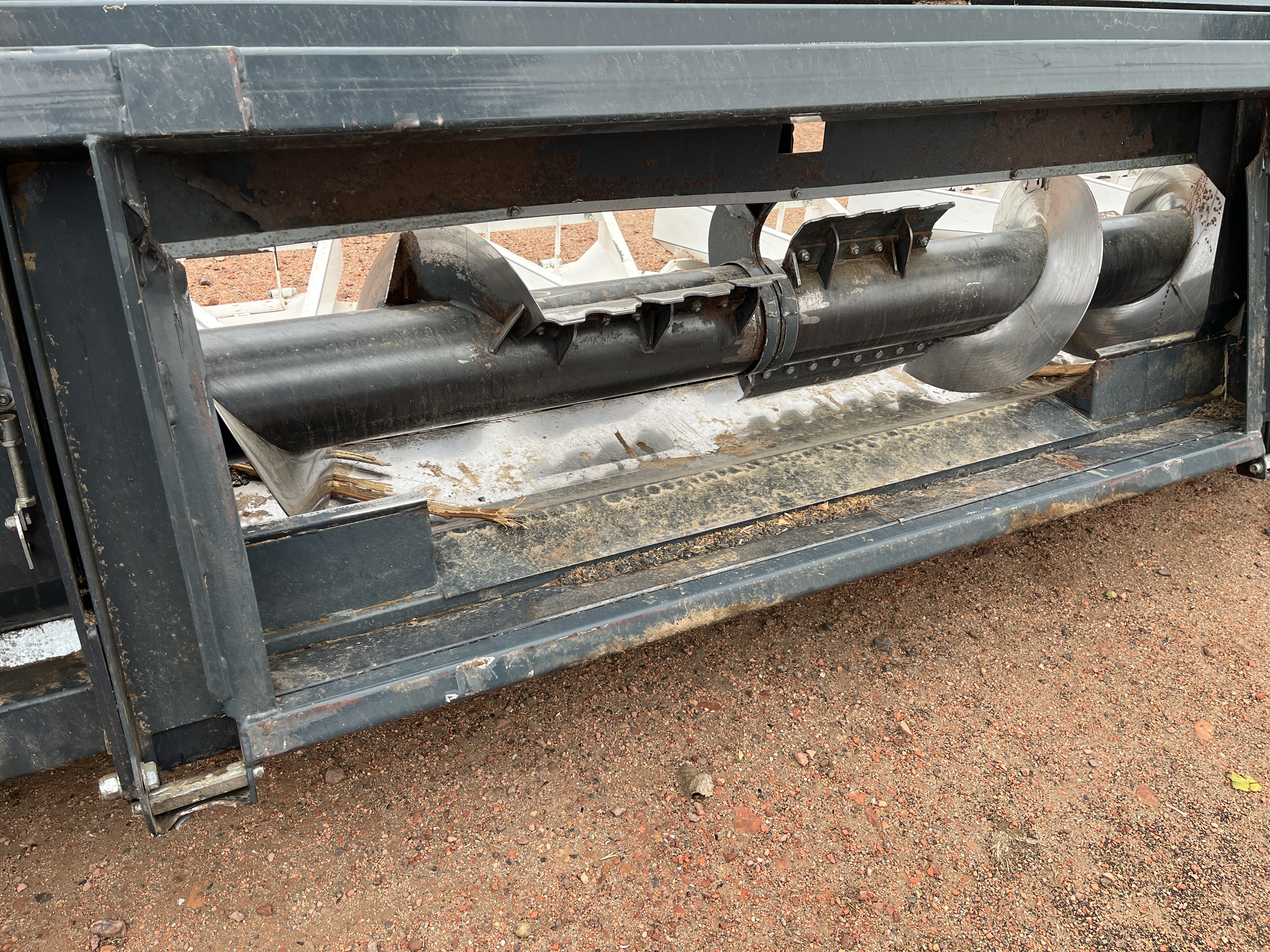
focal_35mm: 26
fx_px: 954
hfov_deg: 67.3
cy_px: 476
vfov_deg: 53.1
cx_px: 635
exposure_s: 1/309
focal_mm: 5.1
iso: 50
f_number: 1.6
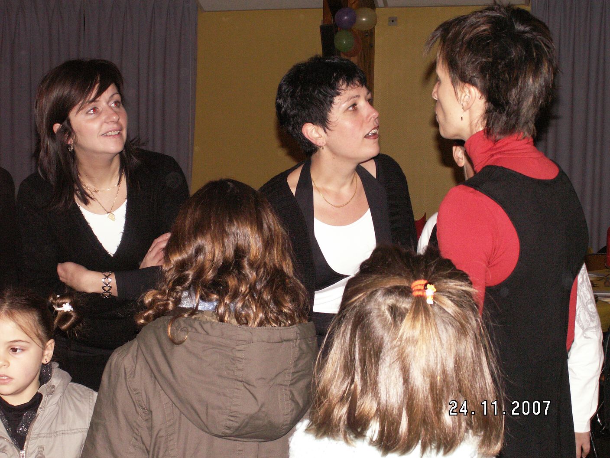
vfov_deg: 26.6
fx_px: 969
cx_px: 305
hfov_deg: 34.9
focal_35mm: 55
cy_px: 229
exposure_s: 1/40
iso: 160
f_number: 4
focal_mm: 9.24
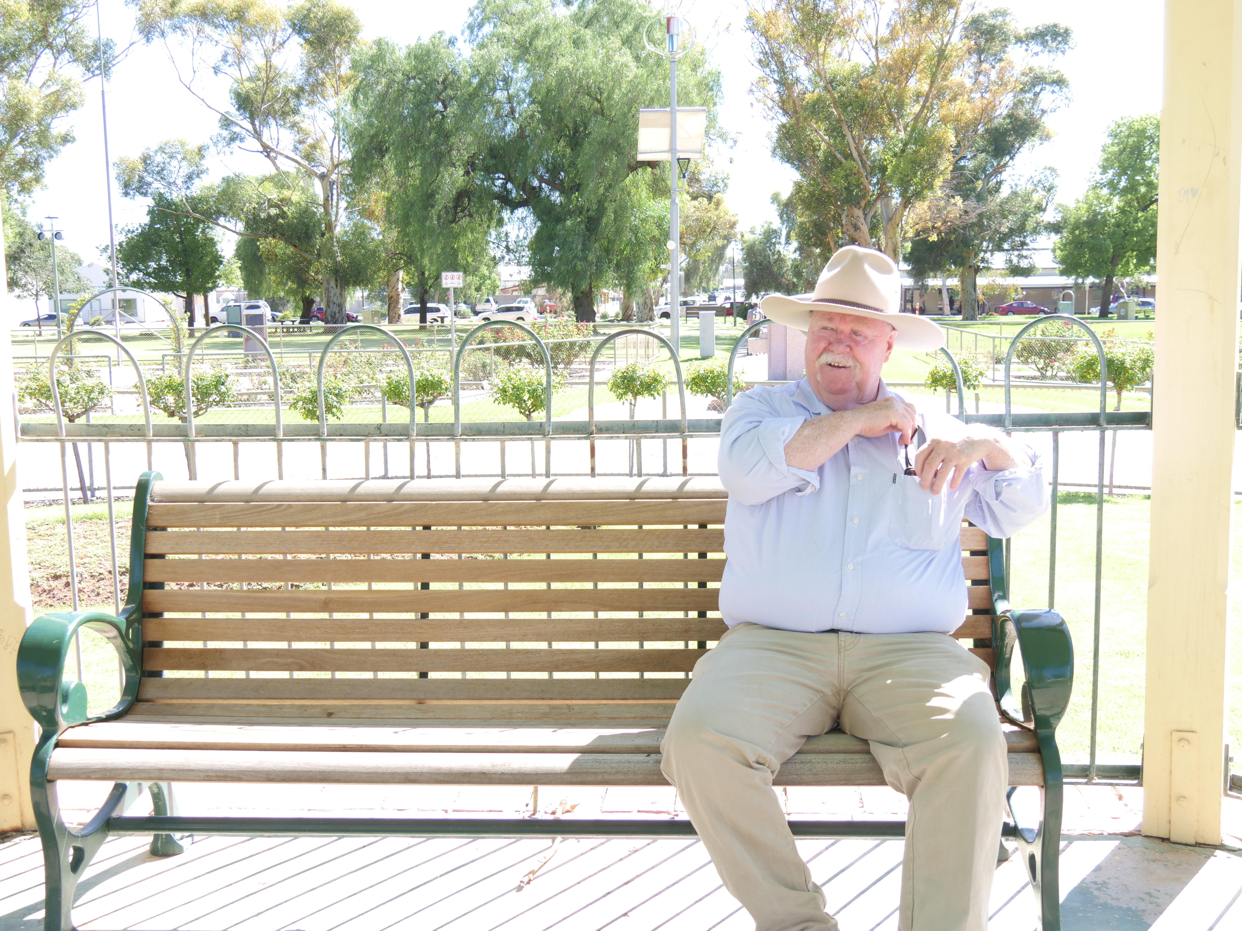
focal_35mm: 38
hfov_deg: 49.0
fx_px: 1363
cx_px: 621
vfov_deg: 37.7
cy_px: 466
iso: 125
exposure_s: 1/125
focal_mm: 19
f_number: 4.5
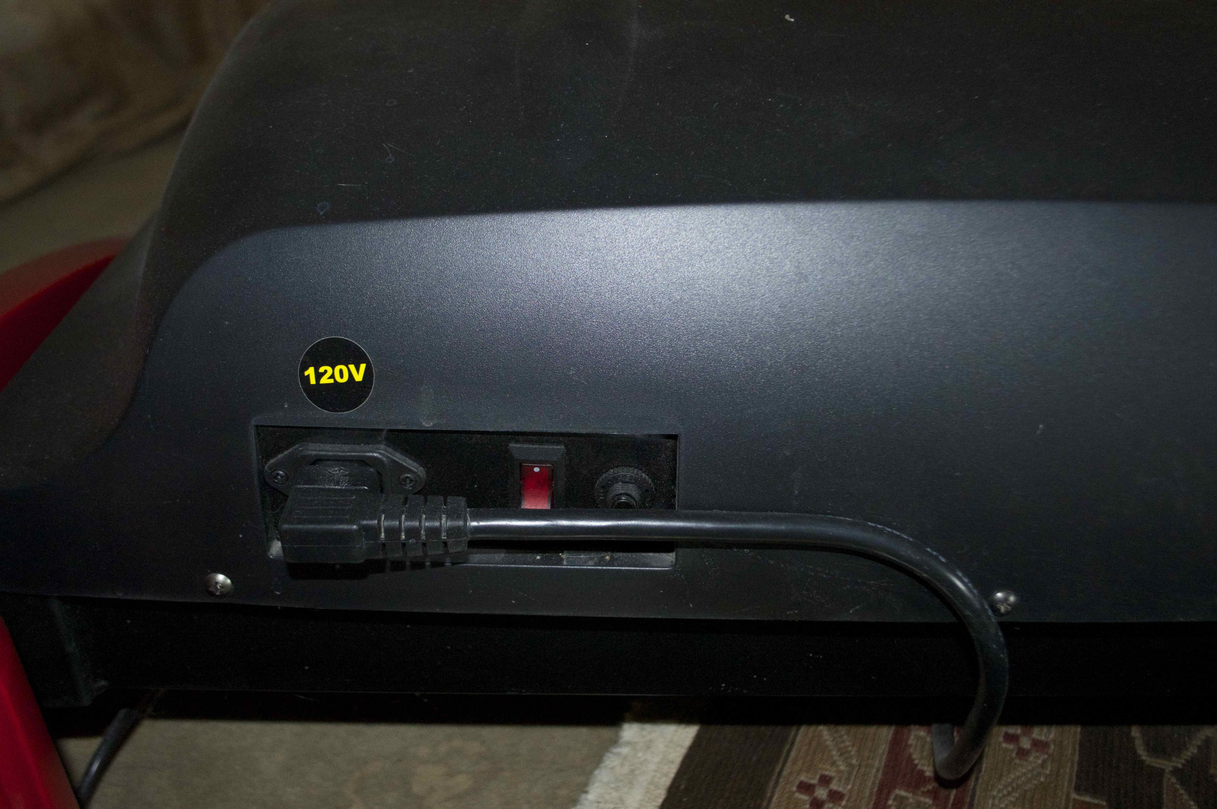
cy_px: 404
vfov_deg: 36.8
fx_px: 1216
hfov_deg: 53.2
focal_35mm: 36
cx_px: 608
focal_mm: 24
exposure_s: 1/60
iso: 2800
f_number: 4
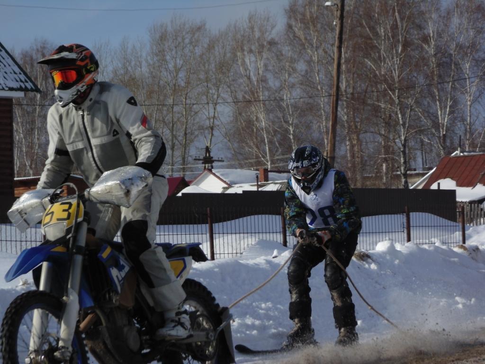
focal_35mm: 132
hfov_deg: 14.9
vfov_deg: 11.2
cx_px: 242
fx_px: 1849
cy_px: 182
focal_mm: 23.6
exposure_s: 1/800
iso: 80
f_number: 4.7
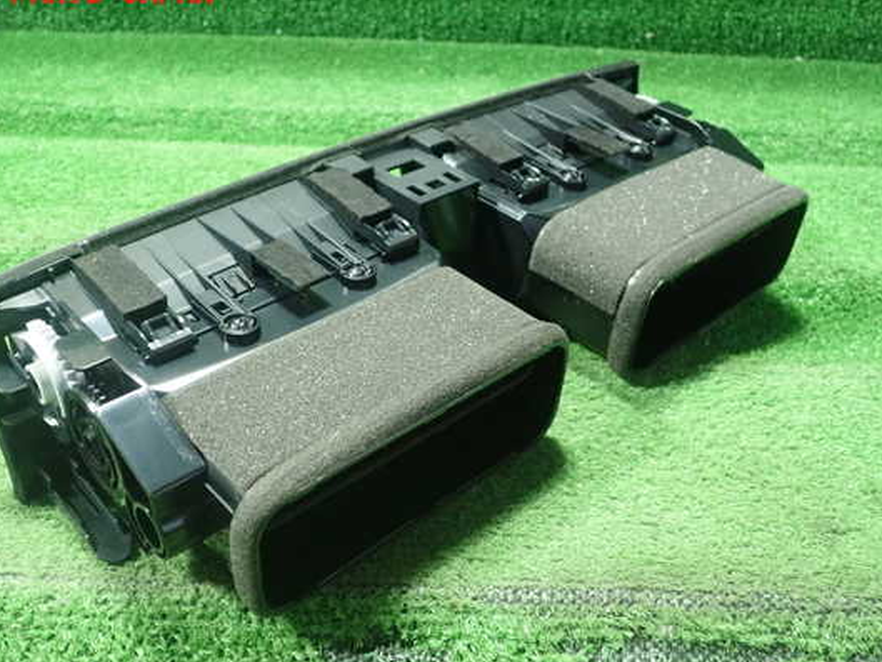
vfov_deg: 41.8
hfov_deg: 53.9
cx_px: 410
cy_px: 347
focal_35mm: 34
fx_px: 867
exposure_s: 1/80
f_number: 2.3
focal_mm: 5.5
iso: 800
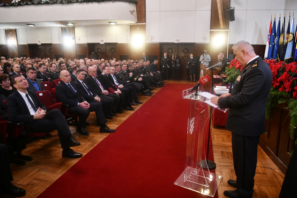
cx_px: 148
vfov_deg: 53.1
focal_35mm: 24
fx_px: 198
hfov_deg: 73.7
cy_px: 99
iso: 2000
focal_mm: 24
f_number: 2.8
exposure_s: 1/100
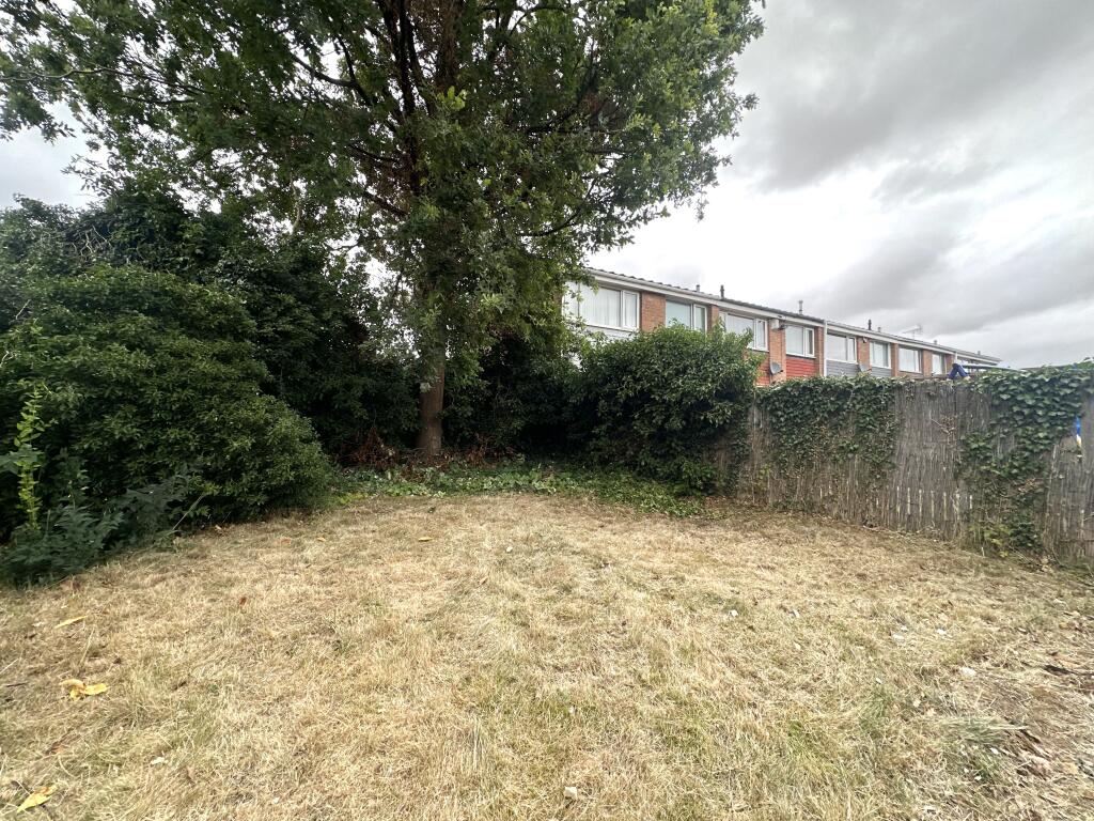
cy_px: 410
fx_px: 442
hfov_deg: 102.1
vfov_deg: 85.7
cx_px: 547
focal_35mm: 14
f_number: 2.2
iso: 40
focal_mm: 2.22
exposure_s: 1/181
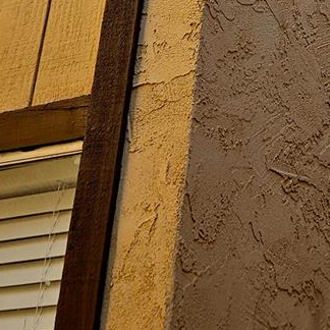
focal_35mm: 94
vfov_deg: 17.1
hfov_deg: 17.7
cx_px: 381
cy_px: -125
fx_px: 1014
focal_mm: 5.4
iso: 25
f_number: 1.8
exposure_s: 1/588
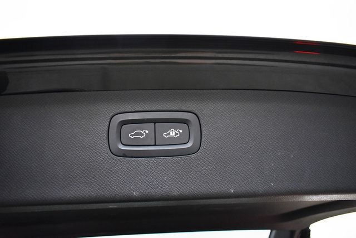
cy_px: 119
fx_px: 267
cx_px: 178
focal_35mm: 27
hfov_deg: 67.4
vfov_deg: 48.0
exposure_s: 1/250
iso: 800
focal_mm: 18
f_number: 3.5
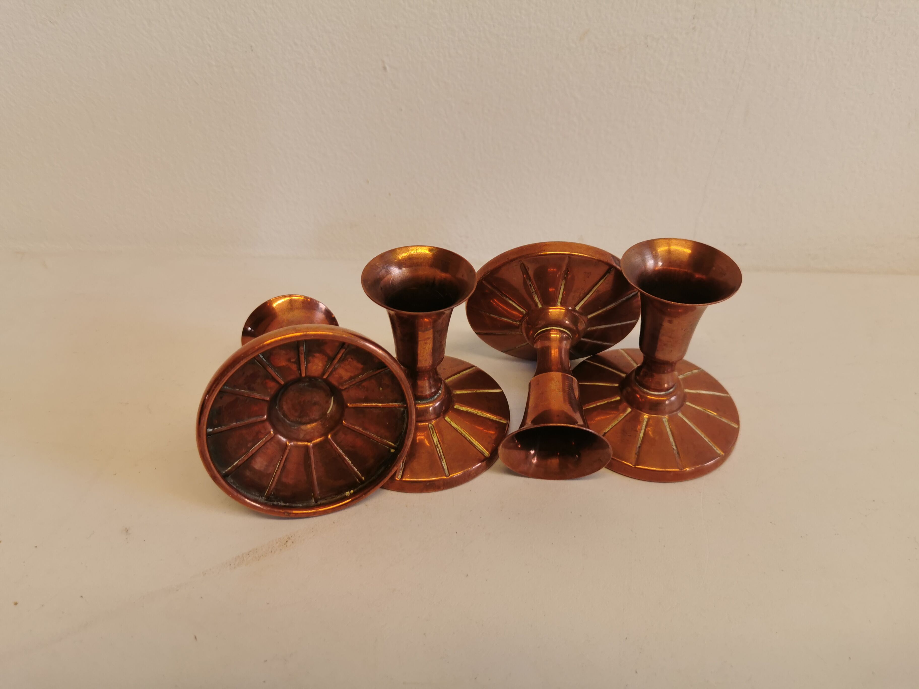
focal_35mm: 27
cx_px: 460
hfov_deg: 65.3
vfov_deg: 51.4
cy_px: 344
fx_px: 717
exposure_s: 1/104
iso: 50
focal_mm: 5.56
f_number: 1.6
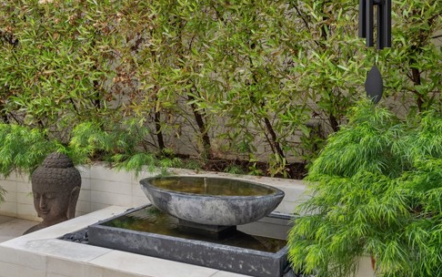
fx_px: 566
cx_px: 221
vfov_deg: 27.4
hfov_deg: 42.6
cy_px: 106
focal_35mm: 47
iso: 100
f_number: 8
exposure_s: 1/25
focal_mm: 35
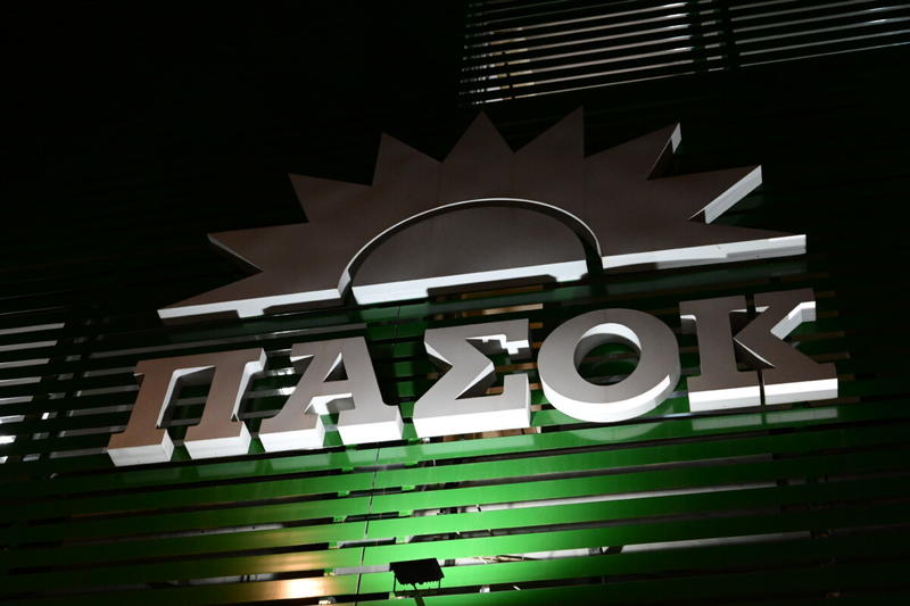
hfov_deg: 38.9
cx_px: 455
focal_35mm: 51
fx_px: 1289
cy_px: 303
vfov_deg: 26.5
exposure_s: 1/400
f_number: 4.5
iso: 8000
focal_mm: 51
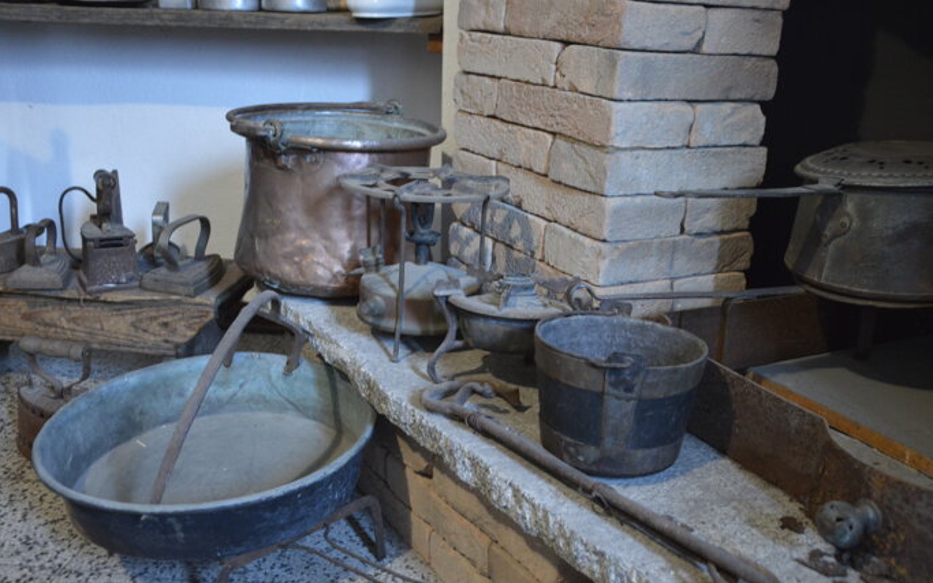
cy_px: 289
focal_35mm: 39
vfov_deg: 33.2
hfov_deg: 50.9
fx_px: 979
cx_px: 469
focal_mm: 25
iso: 1250
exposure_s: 1/15
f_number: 4
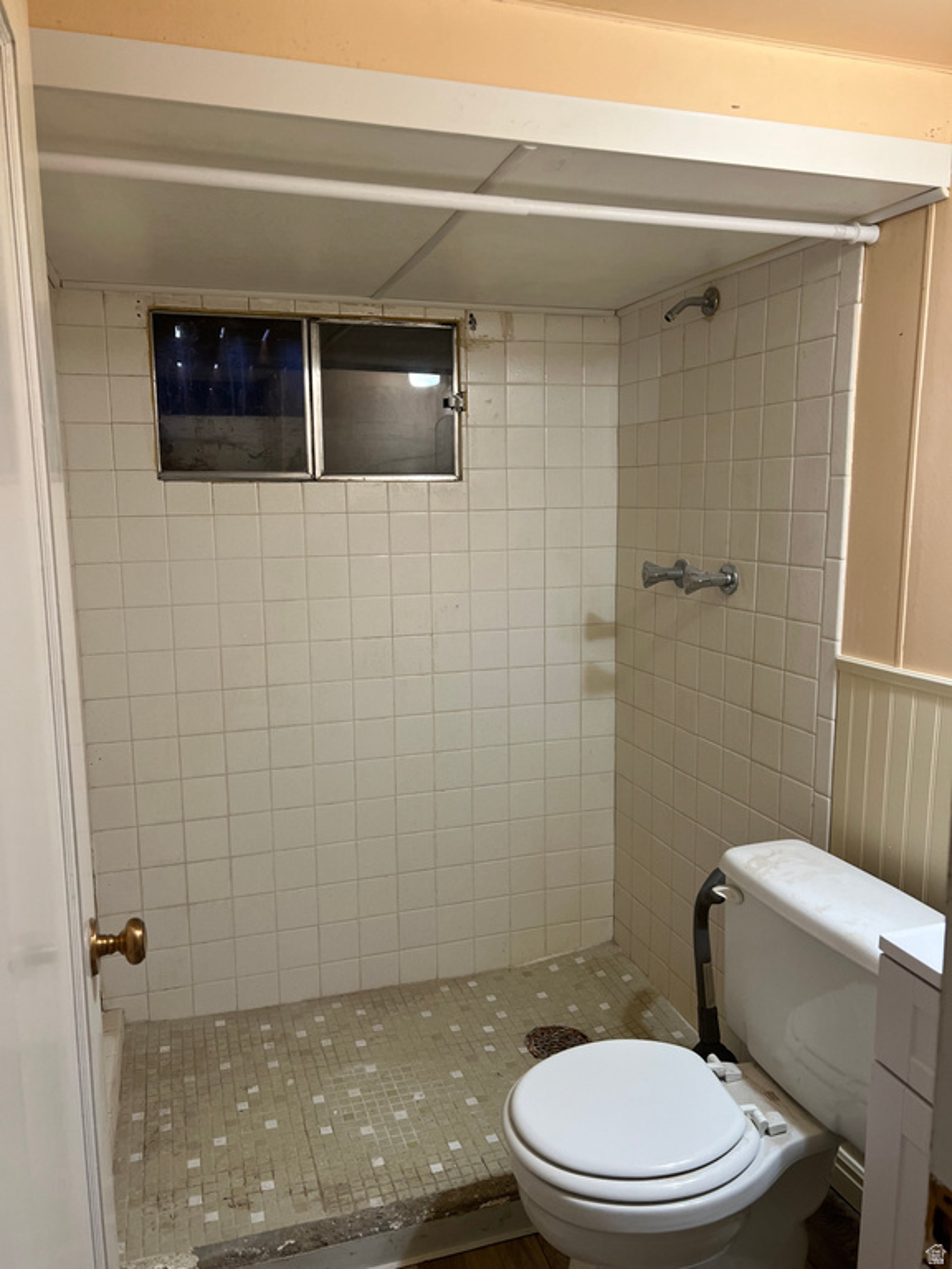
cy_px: 634
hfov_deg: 53.1
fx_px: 953
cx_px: 476
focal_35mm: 26
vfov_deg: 67.3
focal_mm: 5.7
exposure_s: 1/120
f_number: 1.5
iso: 100
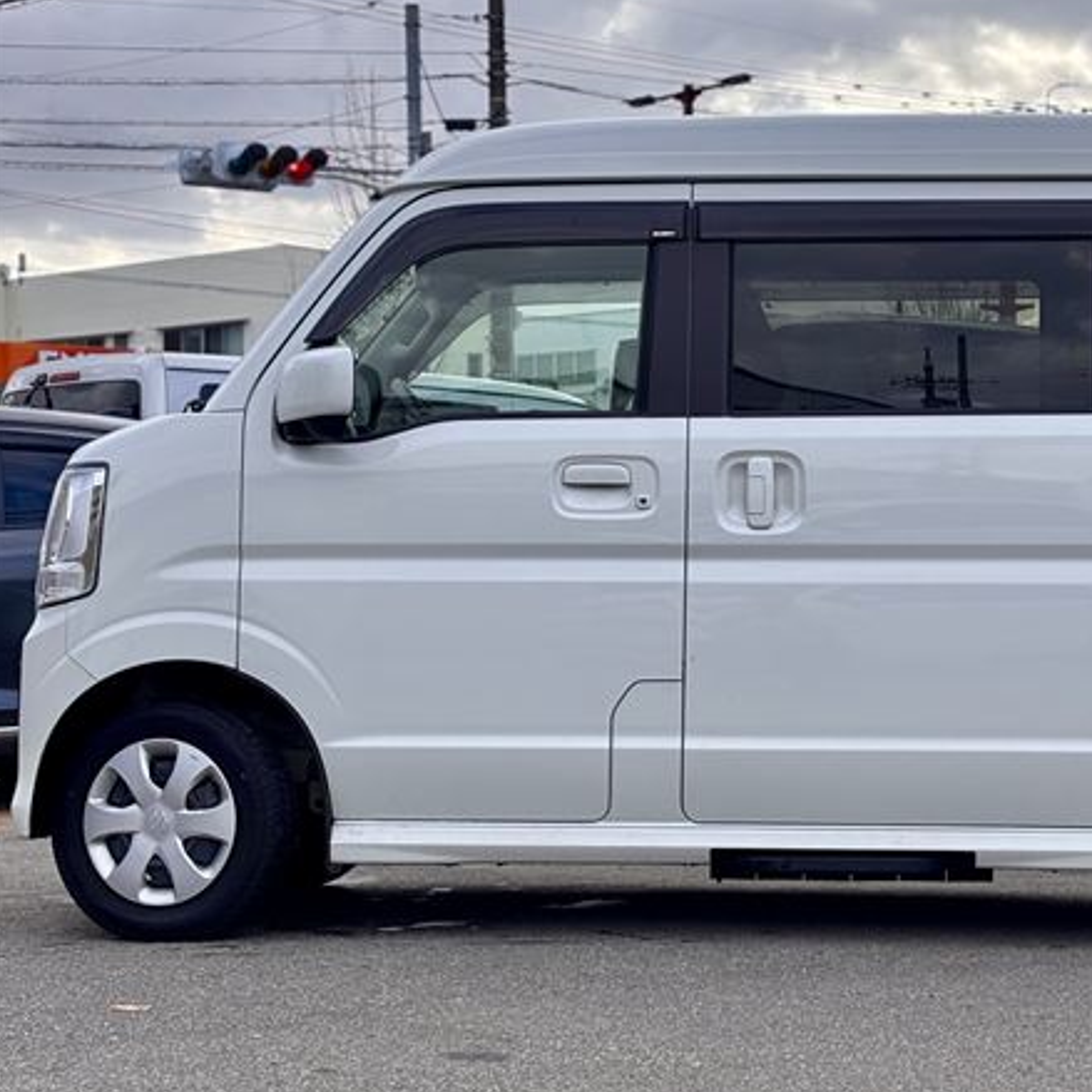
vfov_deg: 25.7
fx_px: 2391
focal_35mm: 67
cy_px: 530
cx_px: 781
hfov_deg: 25.5
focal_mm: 5.96
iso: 32
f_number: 1.6
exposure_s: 1/1667
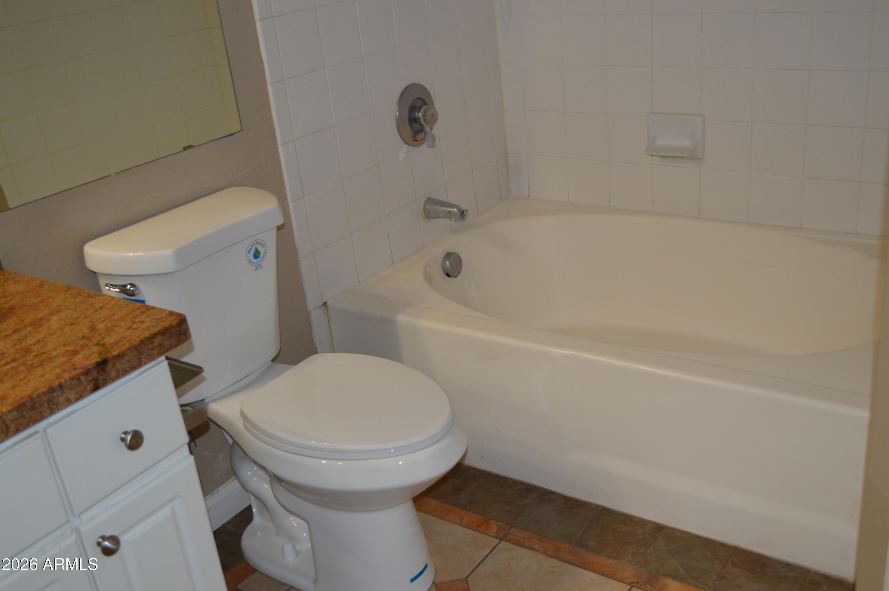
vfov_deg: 36.8
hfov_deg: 53.2
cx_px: 444
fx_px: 888
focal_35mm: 36
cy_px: 296
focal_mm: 24
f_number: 4
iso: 450
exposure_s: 1/60
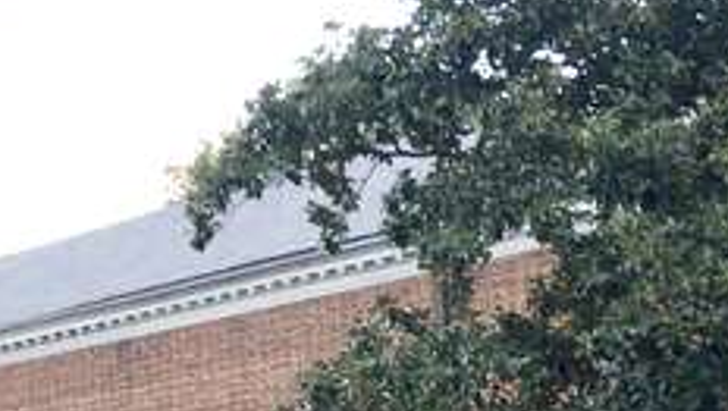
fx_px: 2029
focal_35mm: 105
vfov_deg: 11.3
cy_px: 518
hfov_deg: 17.7
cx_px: -433
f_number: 1.8
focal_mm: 3.99
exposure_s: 1/120
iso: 64
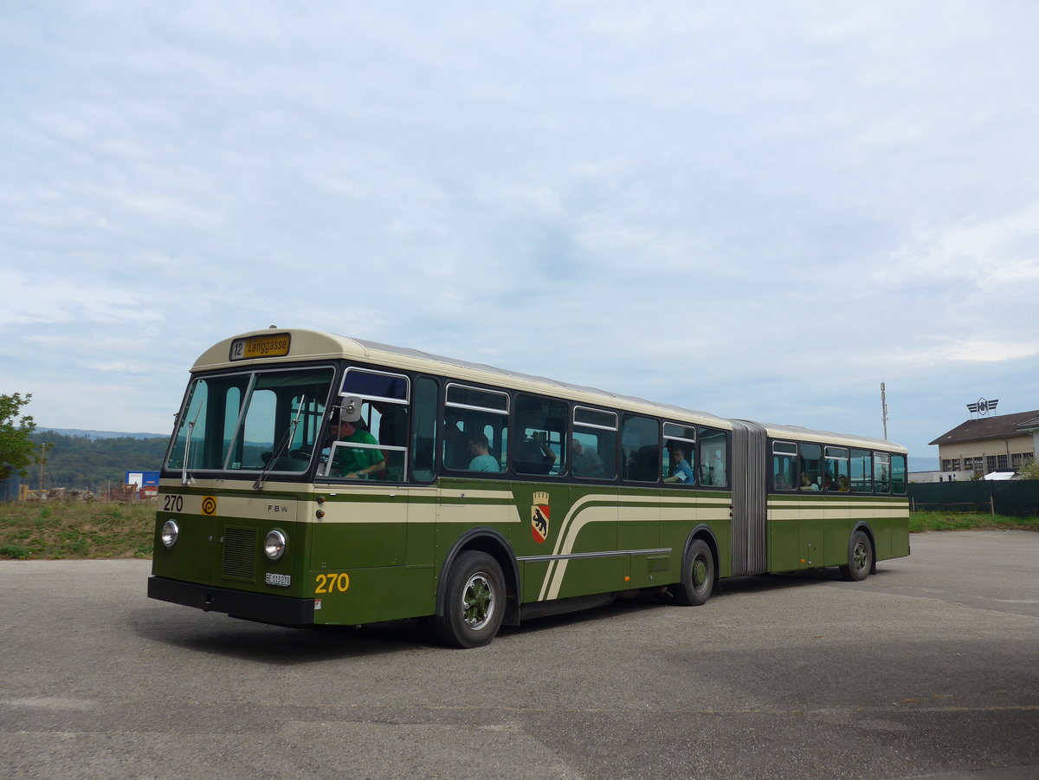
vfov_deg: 48.2
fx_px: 870
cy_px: 390
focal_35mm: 29
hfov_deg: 61.7
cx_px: 520
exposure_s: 1/1600
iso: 80
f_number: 2.8
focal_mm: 6
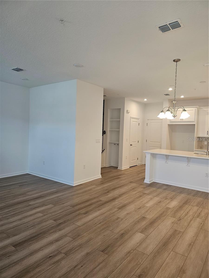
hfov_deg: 58.9
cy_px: 139
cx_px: 104
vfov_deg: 73.9
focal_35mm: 23
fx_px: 185
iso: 125
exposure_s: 1/120
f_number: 1.7
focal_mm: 6.3
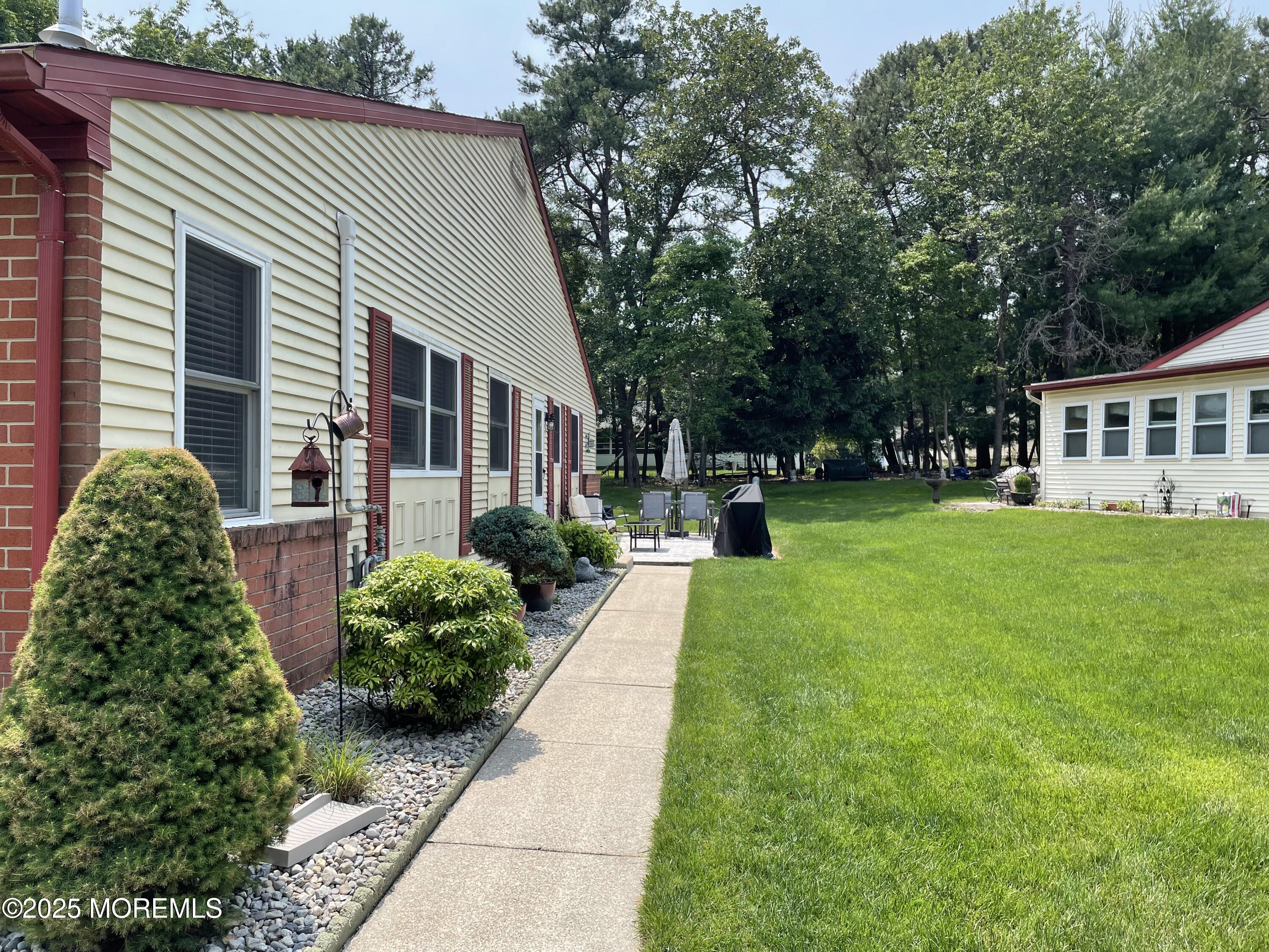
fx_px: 953
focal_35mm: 26
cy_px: 476
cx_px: 634
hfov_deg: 67.3
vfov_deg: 53.1
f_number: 1.6
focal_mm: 4.2
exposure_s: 1/1916
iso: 32
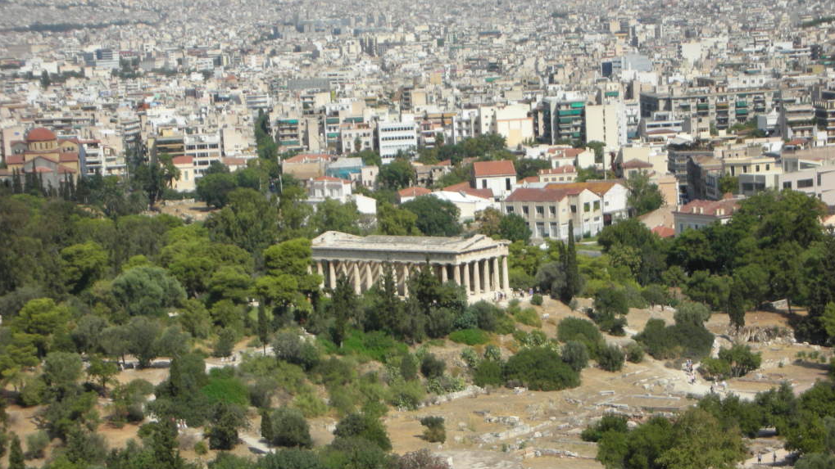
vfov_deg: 10.5
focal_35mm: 115
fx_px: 2546
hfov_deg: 18.6
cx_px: 418
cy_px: 287
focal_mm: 17.4
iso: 50
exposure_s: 1/304
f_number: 5.4
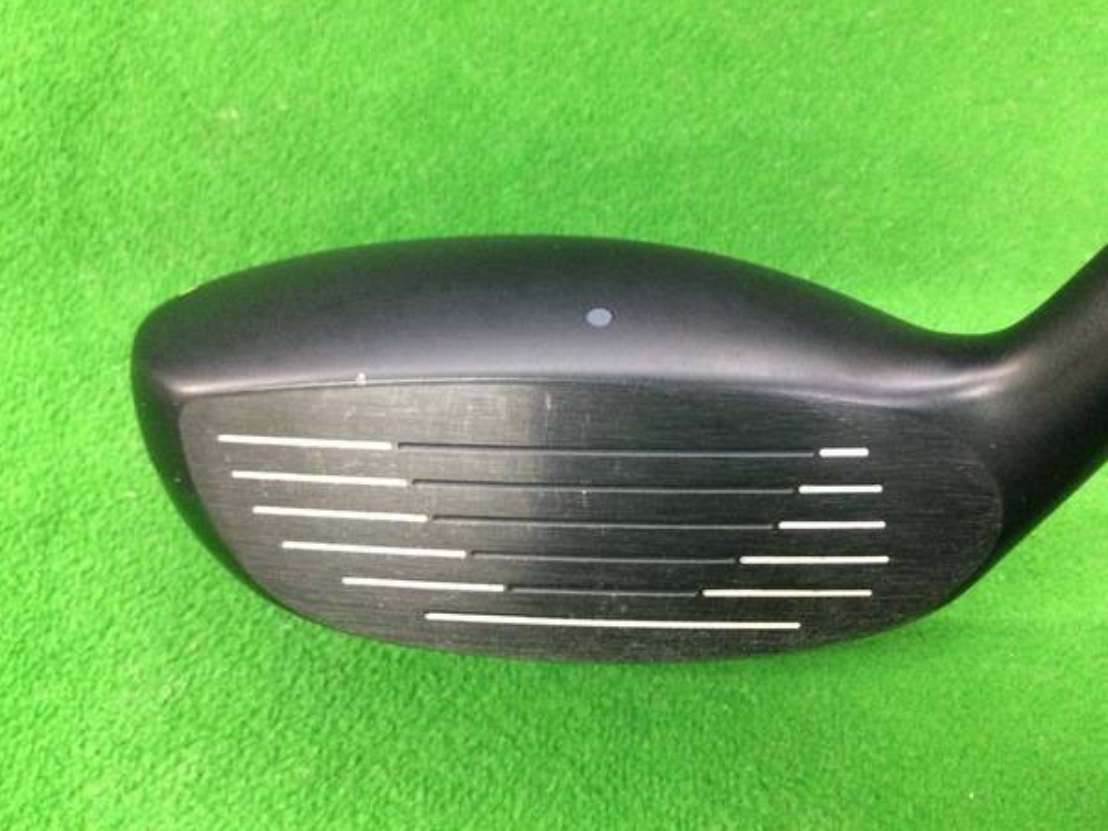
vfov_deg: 43.0
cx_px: 577
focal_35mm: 33
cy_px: 420
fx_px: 1056
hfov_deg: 55.3
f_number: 2.4
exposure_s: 1/20
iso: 200
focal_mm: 3.3
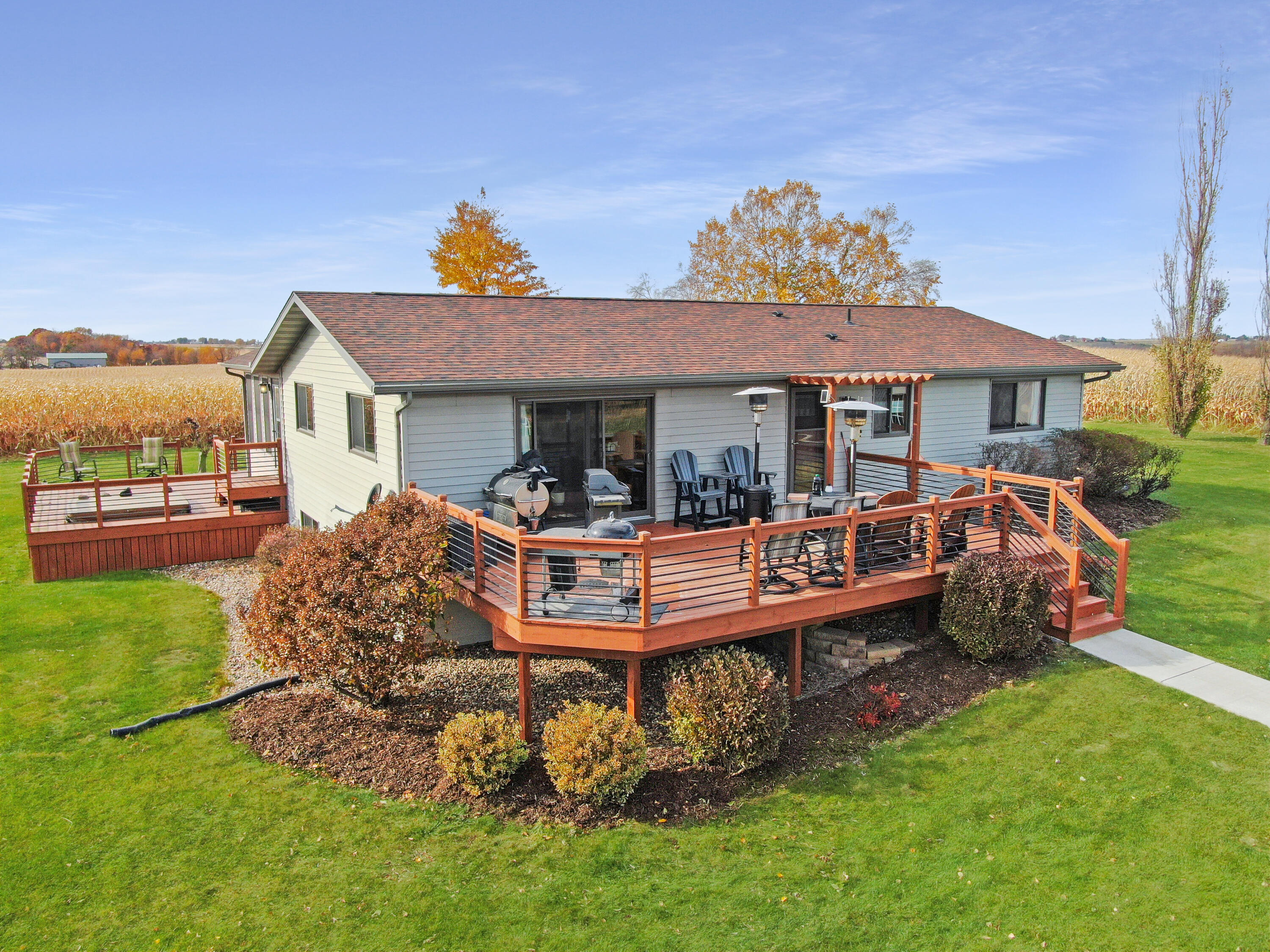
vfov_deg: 54.9
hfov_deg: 69.4
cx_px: 635
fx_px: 917
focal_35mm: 25
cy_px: 476
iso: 100
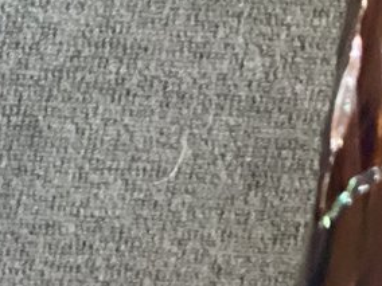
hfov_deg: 10.8
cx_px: -420
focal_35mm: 165
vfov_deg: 8.3
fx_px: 1821
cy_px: 692
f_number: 2.4
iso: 400
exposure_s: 1/30
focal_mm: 3.3
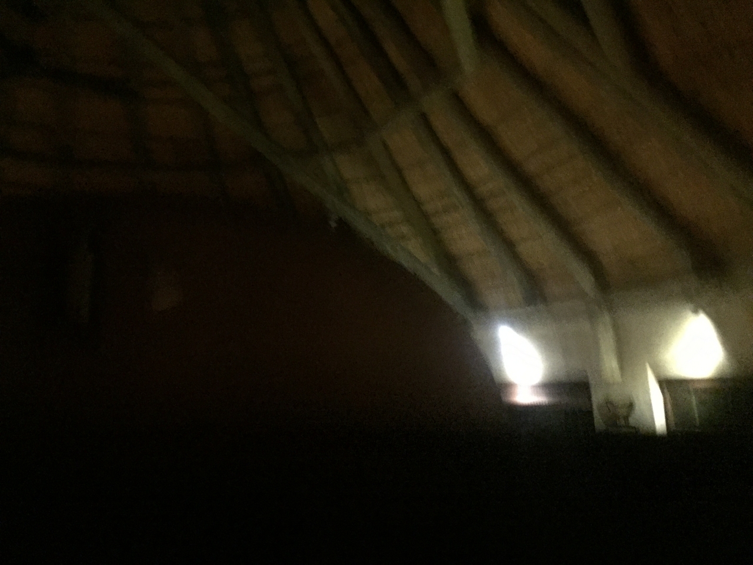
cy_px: 282
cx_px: 376
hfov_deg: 61.7
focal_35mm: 29
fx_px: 631
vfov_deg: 48.2
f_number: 2.2
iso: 2000
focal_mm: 4.15
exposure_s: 1/17
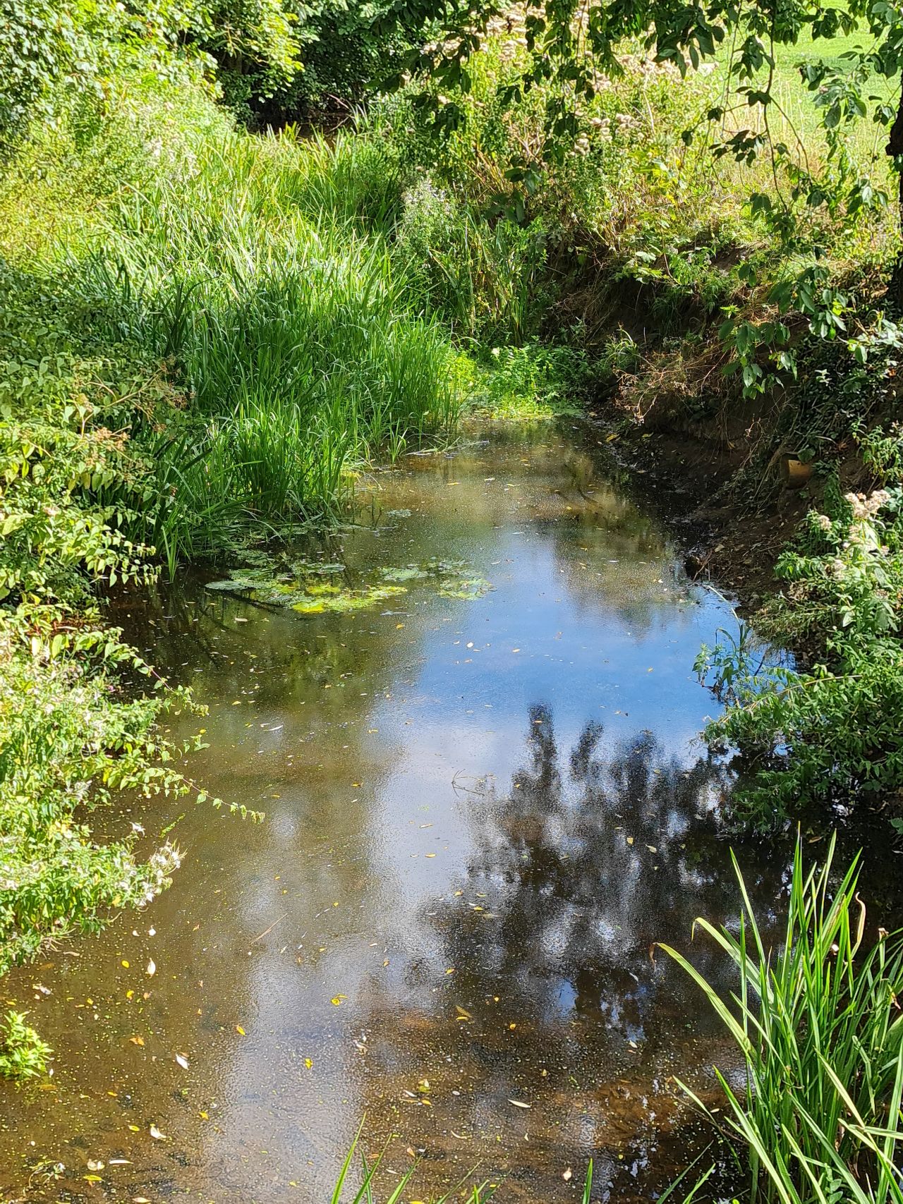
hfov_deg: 53.1
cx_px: 452
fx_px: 904
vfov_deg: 67.3
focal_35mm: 26
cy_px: 602
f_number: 1.8
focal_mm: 5.4
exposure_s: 1/468
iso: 50
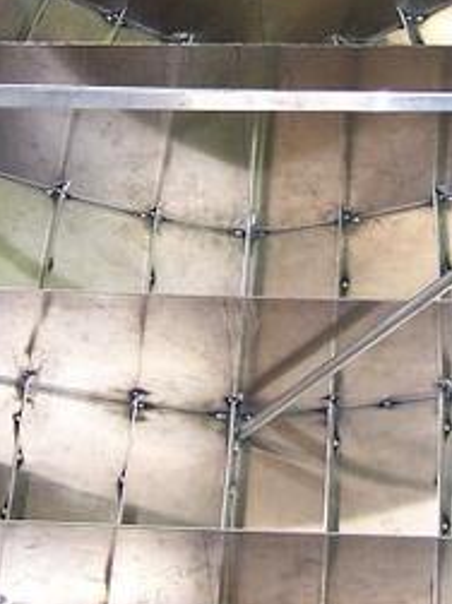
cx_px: 262
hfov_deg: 15.2
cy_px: 161
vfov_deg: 20.1
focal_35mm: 97
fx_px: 1690
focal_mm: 6.3
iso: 140
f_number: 2.8
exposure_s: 1/60
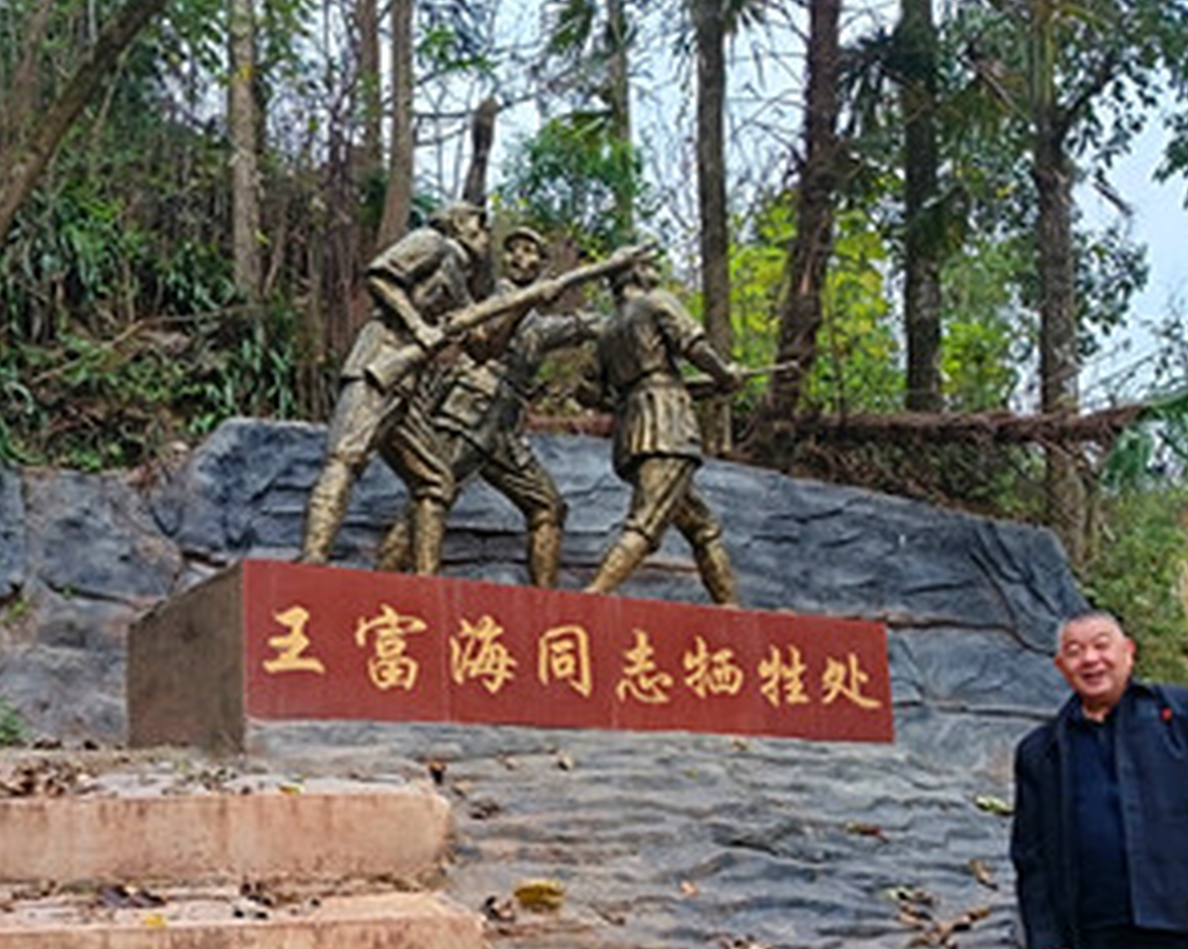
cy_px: 679
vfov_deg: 36.7
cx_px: 511
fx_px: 1405
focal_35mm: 40
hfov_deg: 45.7
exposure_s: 1/120
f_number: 1.75
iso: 328
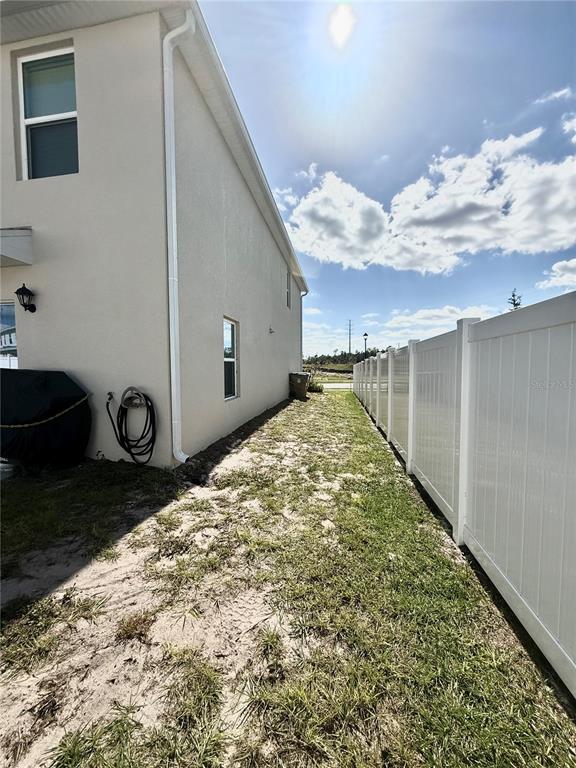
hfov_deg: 85.7
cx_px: 288
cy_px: 384
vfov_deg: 102.1
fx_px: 311
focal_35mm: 14
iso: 80
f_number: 2.2
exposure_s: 1/6173
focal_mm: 2.22
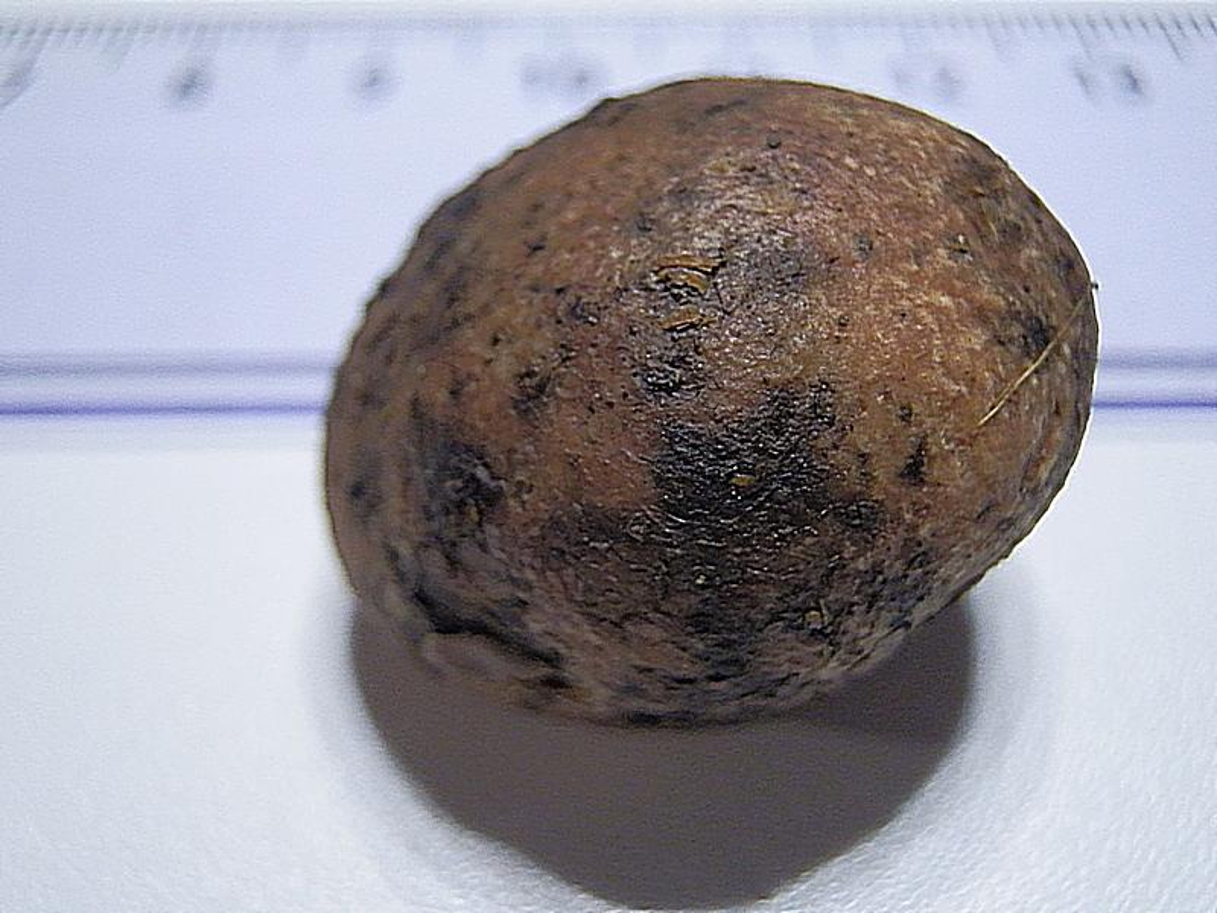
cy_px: 456
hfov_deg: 50.1
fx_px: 1301
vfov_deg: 38.7
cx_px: 608
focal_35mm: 37
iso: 800
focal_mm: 6.7
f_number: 3.9
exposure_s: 1/250
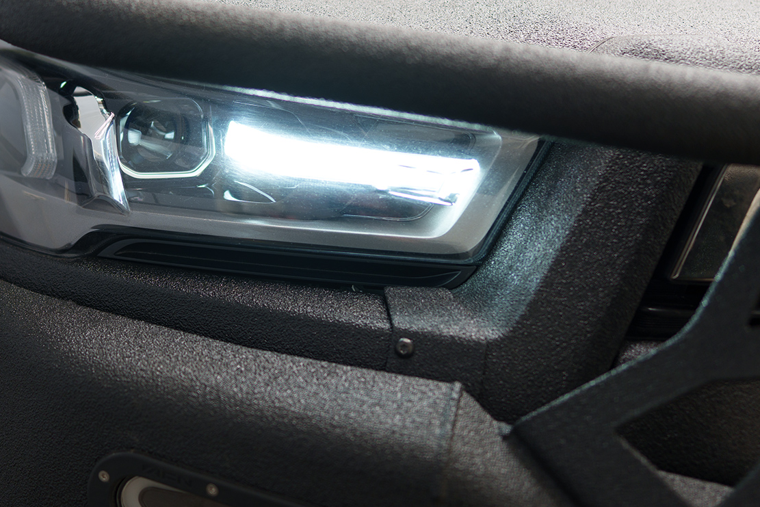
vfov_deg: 37.3
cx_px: 265
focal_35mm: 35
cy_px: 151
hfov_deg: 53.5
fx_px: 739
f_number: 1.4
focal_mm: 24
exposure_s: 1/50
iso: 160
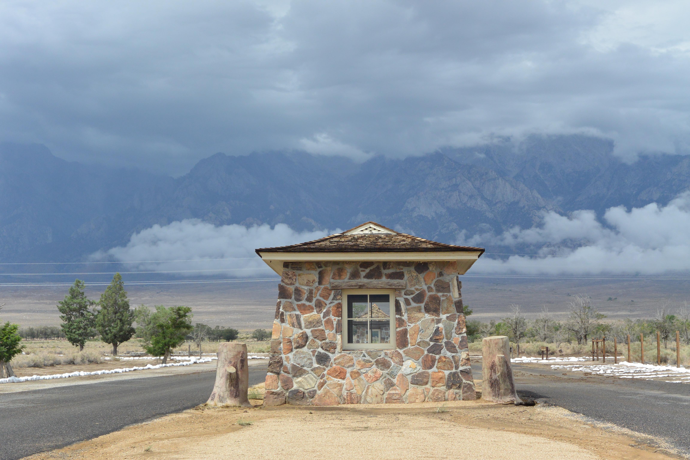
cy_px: 230
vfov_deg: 18.4
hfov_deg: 27.3
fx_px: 1418
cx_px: 345
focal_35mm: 74
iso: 200
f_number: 5.6
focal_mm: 27.5
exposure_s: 1/500
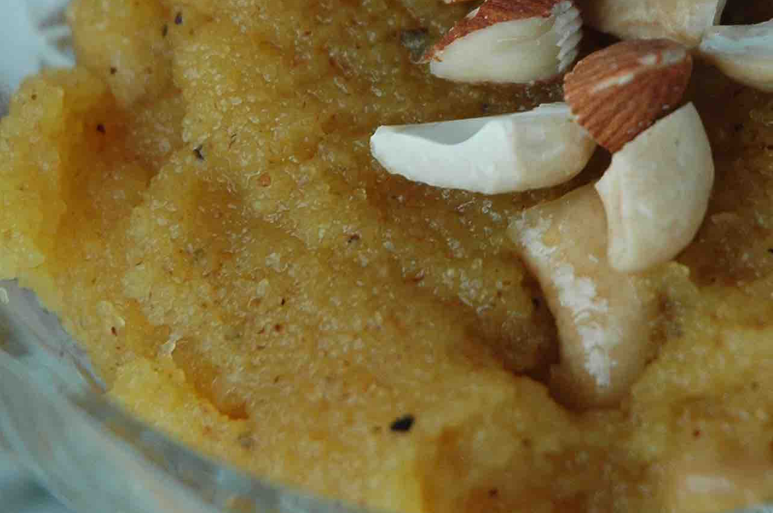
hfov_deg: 8.3
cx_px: 541
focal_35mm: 247
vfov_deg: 5.5
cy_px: 31
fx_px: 5298
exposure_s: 1/160
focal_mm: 70
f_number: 4.5
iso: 400
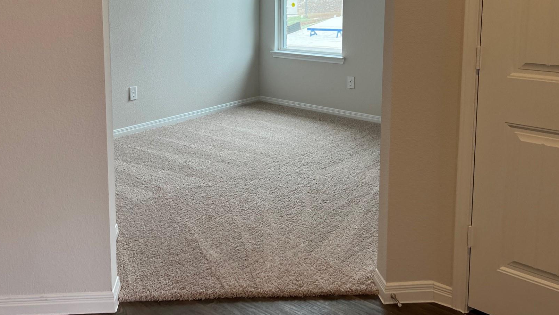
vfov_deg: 31.8
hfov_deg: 55.1
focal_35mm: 36
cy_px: 54
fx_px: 534
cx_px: 240
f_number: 1.5
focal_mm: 5.7
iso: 80
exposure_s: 1/120
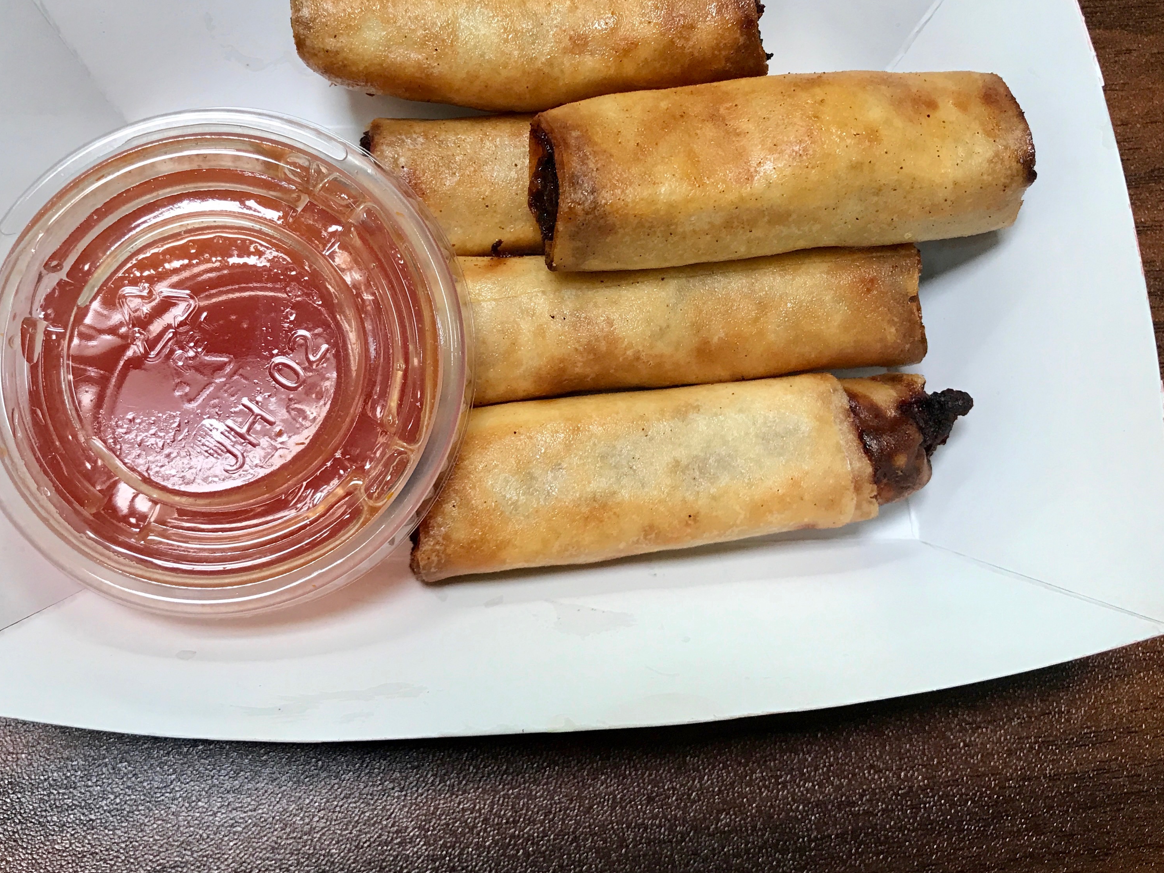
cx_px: 500
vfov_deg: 37.5
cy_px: 322
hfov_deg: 48.8
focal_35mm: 38
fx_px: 1278
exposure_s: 1/40
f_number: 1.8
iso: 25
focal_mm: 3.99
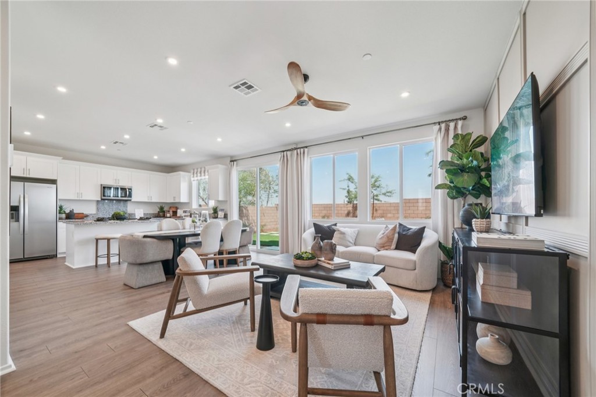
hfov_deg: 108.3
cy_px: 198
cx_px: 298
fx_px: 215
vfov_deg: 85.4
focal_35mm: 13
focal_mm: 13
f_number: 8
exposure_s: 1/30
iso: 200
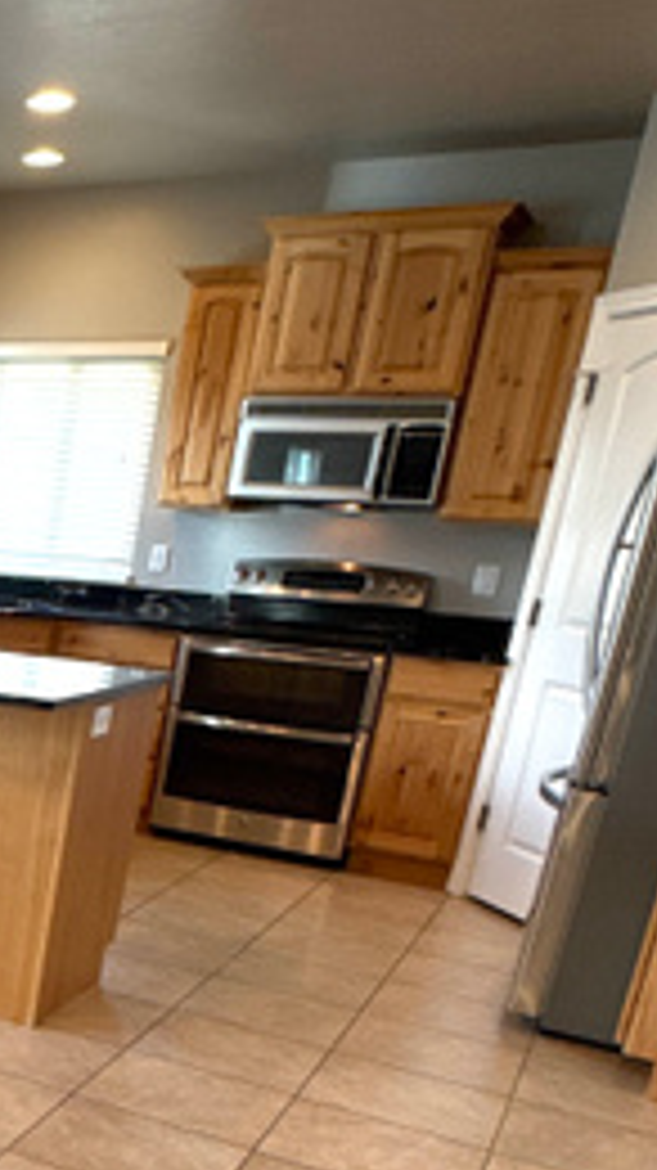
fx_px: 1395
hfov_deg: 20.5
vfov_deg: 43.8
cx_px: -454
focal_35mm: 45
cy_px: 896
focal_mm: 2.22
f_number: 2.2
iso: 100
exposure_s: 1/120
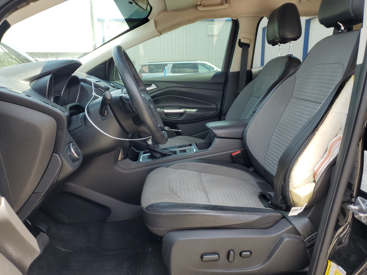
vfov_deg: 53.1
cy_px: 138
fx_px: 276
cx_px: 184
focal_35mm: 26
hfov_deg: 67.3
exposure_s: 1/370
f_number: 1.5
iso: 50
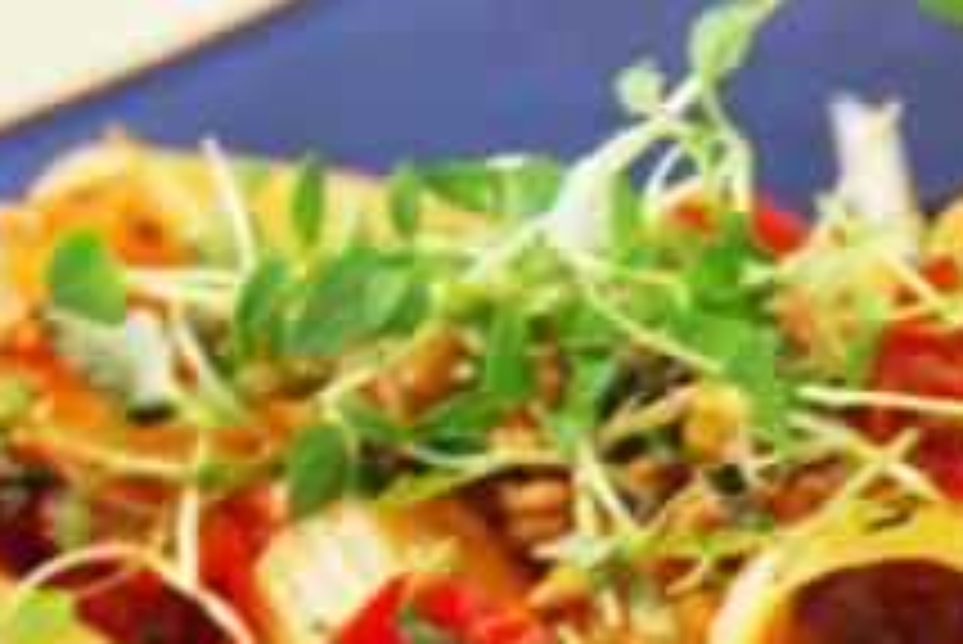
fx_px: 5407
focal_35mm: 202
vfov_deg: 6.7
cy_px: 1065
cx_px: 680
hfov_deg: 10.2
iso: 1250
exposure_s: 1/30
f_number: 5
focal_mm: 38
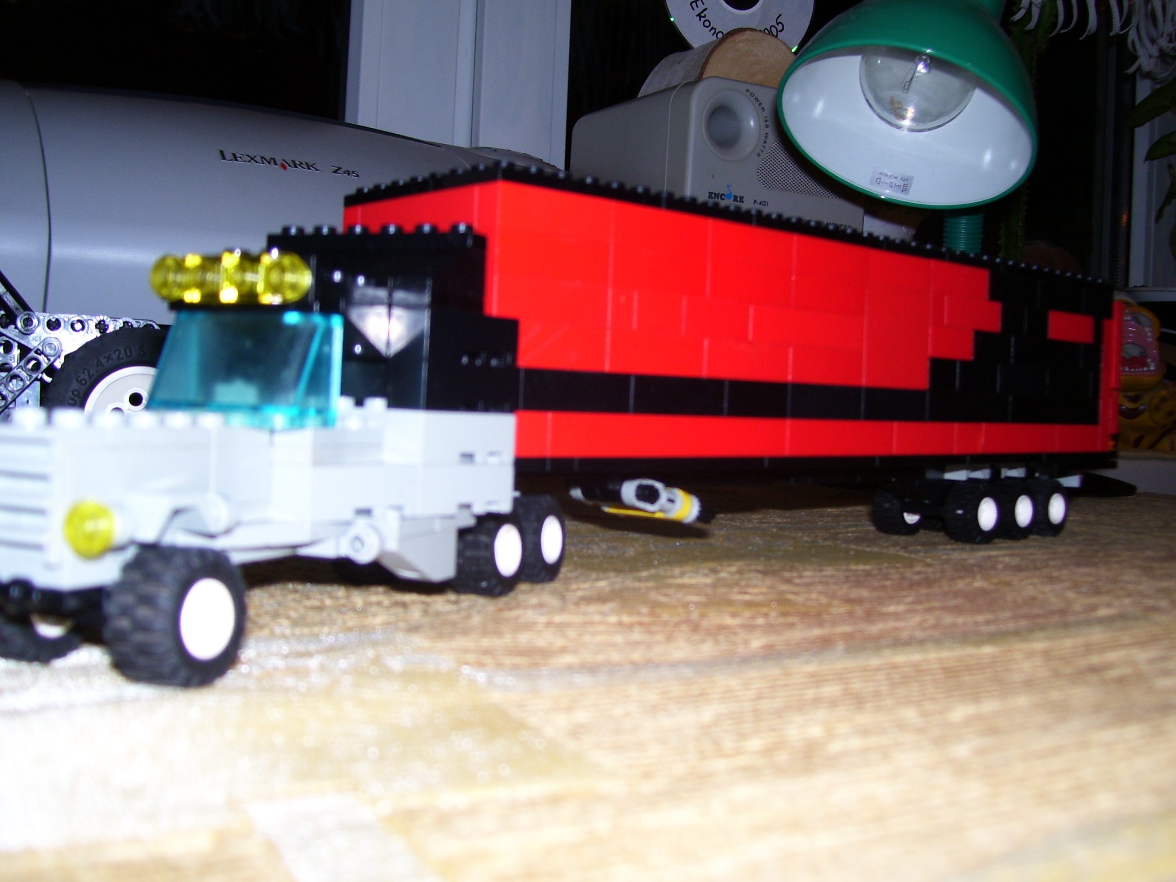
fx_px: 1257
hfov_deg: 50.1
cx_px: 588
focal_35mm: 37
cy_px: 441
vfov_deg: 38.7
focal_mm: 6
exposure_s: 1/60
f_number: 2.7
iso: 80
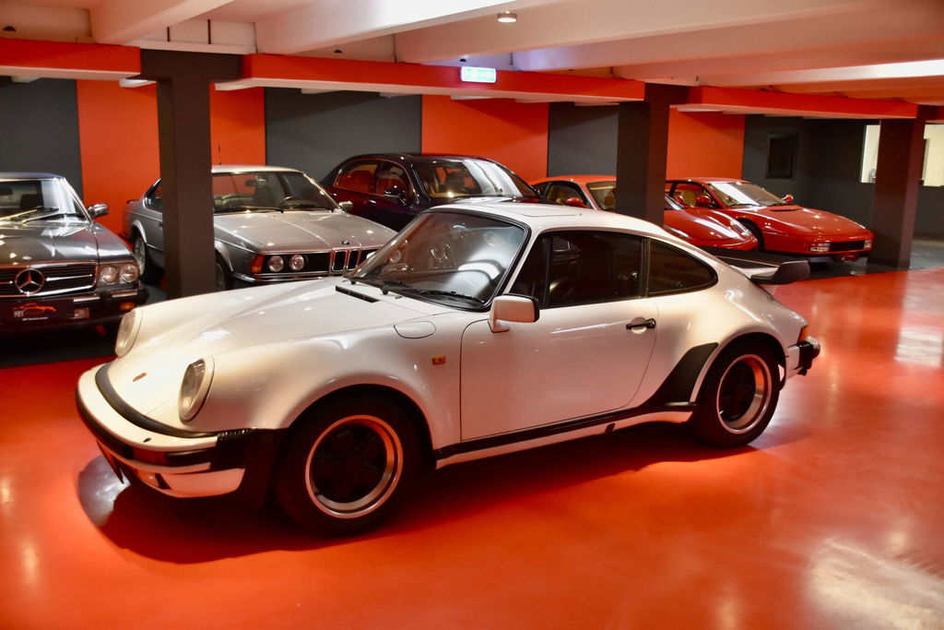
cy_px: 315
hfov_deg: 57.2
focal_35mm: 33
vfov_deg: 40.0
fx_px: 865
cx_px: 472
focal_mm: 22
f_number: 4
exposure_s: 1/60
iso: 800
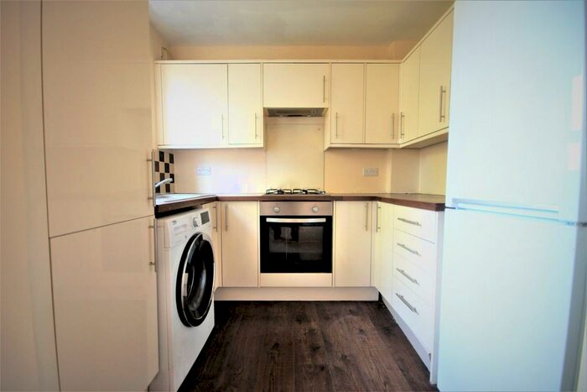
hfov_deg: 100.4
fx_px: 245
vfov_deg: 77.4
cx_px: 294
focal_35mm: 15
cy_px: 196
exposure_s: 1/60
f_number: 4
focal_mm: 10
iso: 250
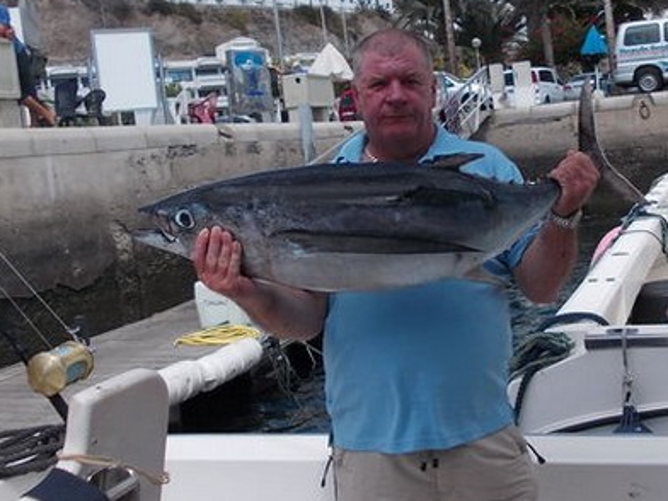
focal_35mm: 45
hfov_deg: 41.8
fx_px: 868
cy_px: 187
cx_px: 419
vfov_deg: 32.0
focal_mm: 4
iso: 80
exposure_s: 1/400
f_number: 5.4
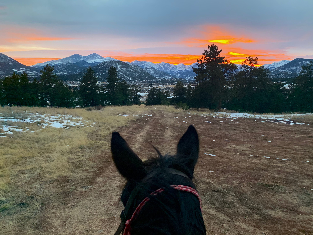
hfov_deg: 67.3
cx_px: 156
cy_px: 118
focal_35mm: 26
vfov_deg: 53.1
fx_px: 235
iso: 320
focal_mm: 4.25
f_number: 1.8
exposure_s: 1/60
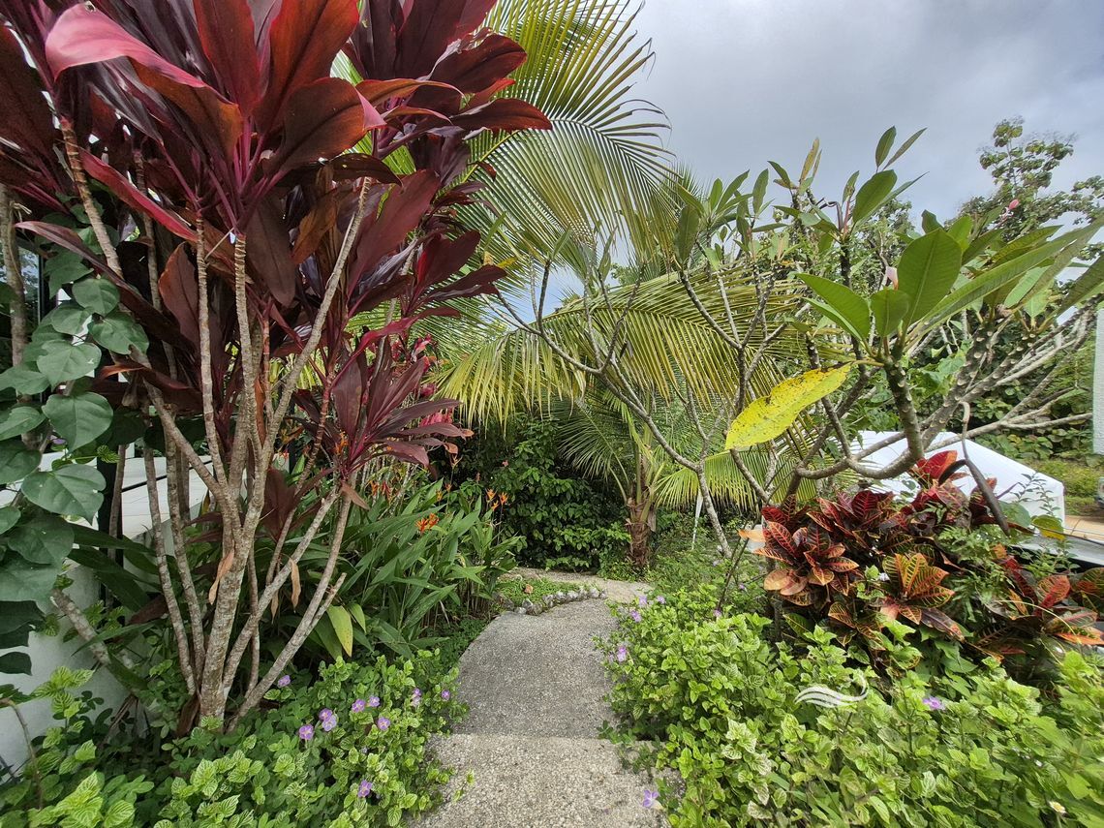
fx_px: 415
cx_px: 552
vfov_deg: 89.9
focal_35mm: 13
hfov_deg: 106.2
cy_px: 414
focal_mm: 1.74
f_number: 2.2
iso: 50
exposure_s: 1/1660
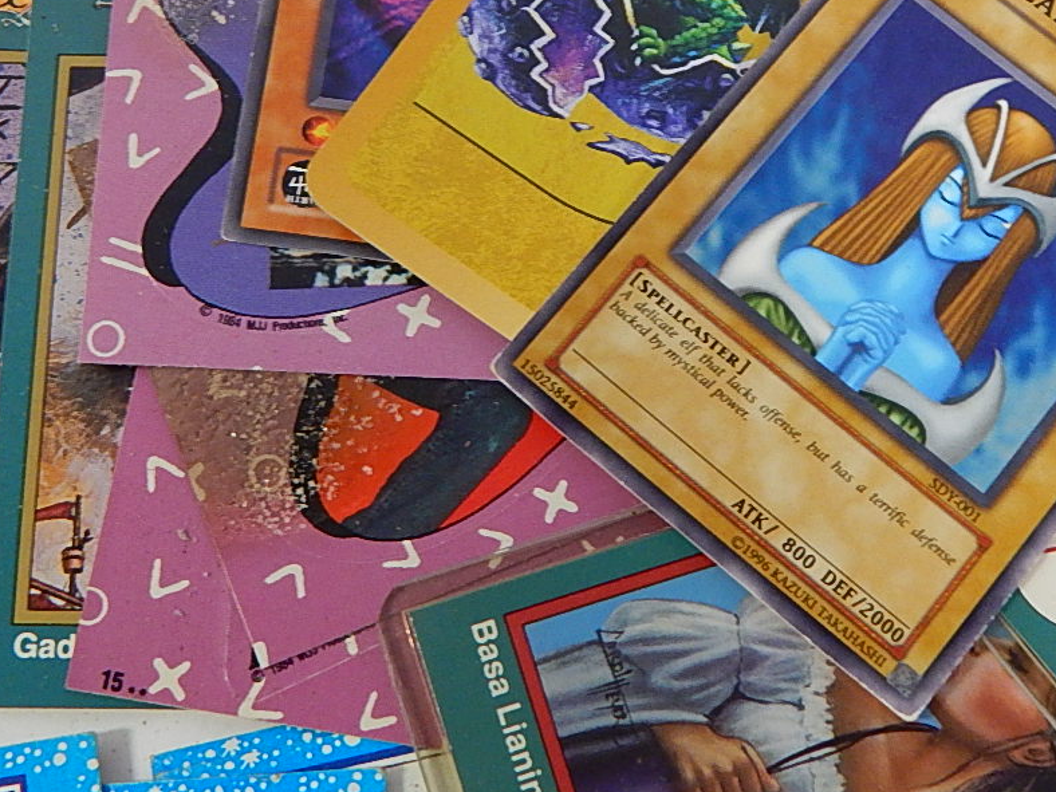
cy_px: 173
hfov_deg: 28.1
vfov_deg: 21.1
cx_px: 480
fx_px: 2105
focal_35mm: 69
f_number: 3.3
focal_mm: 6.1
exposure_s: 1/30
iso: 280
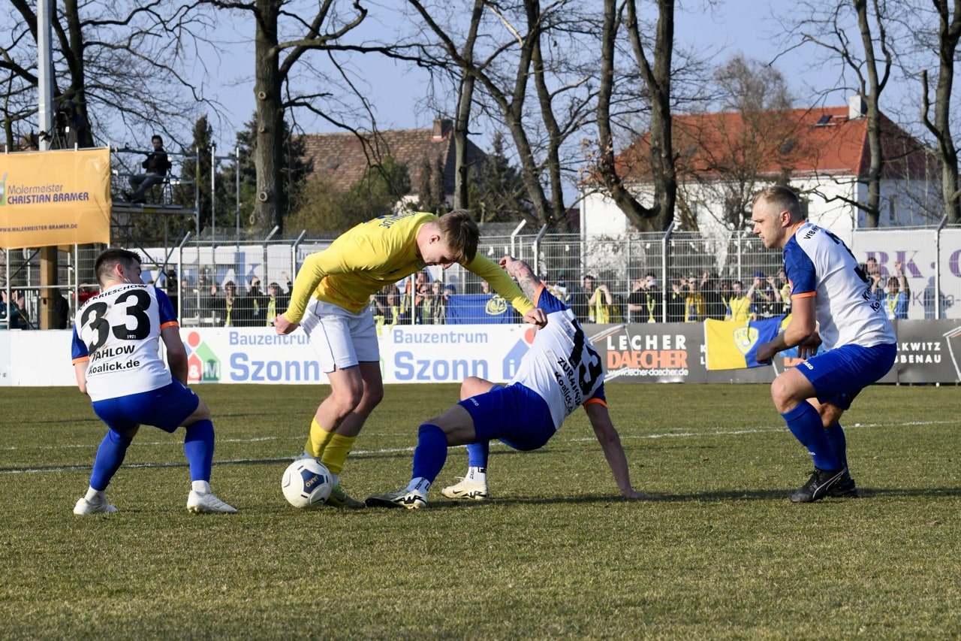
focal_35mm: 130
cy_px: 320
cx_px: 480
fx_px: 3470
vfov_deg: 10.5
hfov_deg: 15.8
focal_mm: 130
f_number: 13
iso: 2500
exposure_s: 1/1600
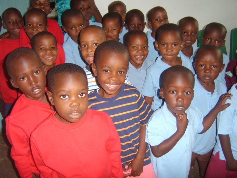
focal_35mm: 31
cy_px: 89
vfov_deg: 45.4
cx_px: 118
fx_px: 212
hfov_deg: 58.4
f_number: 2.7
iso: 141
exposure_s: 1/30
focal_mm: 8.13
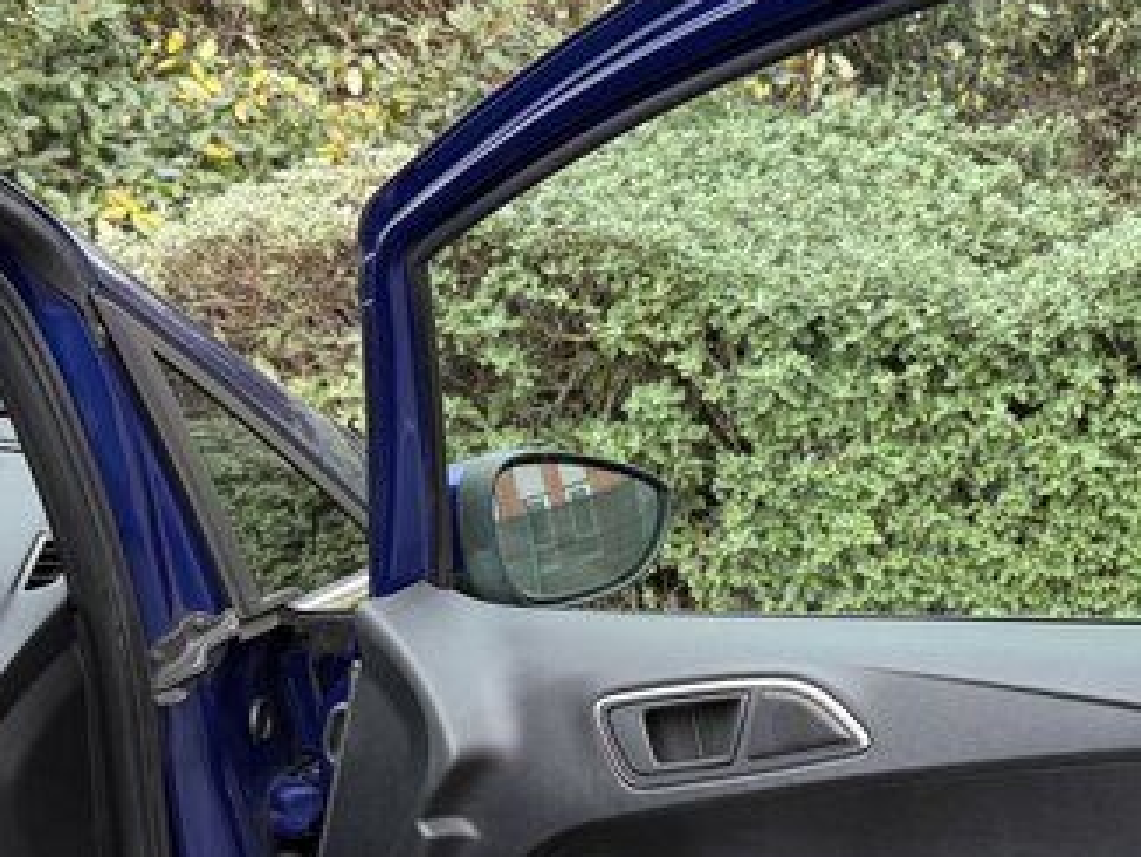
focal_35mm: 59
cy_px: 608
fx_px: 1945
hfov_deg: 31.8
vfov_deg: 24.6
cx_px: 920
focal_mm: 6.76
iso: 160
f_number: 1.78
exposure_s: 1/121
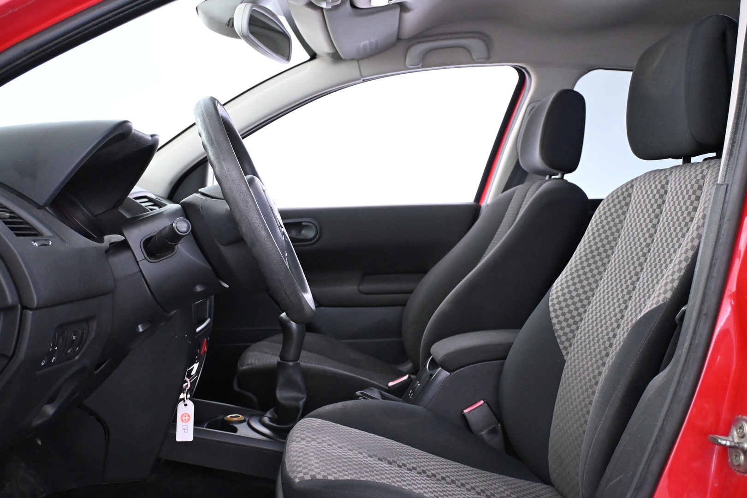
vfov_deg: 35.5
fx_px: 778
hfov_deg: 51.3
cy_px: 249
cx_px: 374
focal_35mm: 38
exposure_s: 1/40
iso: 4000
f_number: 4.2
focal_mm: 25
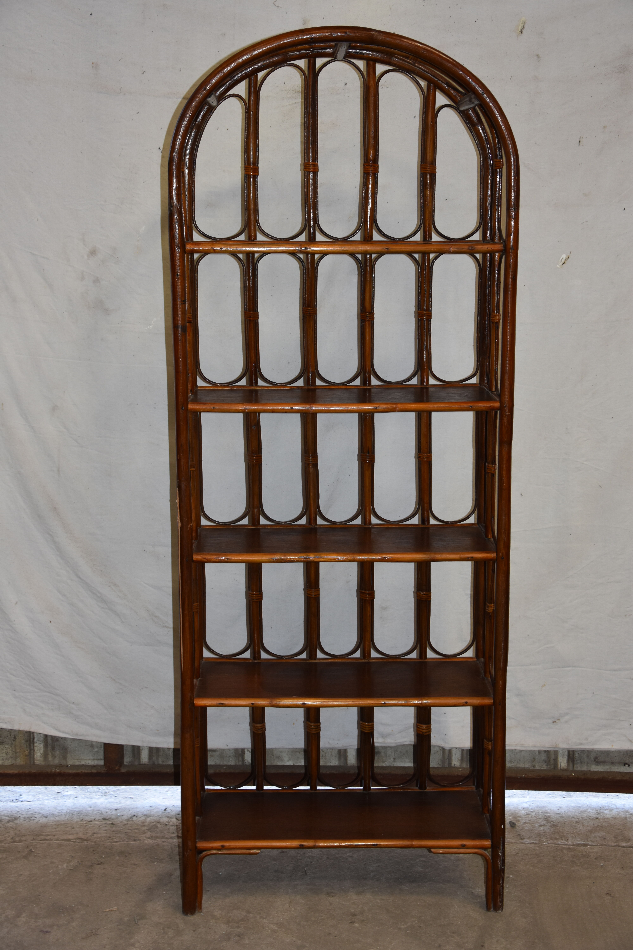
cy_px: 475
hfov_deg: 25.8
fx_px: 1385
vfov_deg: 37.9
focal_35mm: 52
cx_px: 316
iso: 450
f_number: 4.5
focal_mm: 35
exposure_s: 1/60
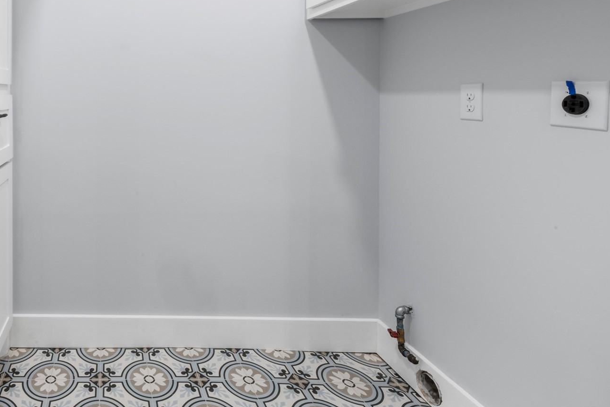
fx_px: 373
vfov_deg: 55.3
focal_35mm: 22
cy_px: 117
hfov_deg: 69.8
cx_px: 111
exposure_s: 3.2
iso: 250
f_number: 9
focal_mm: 13
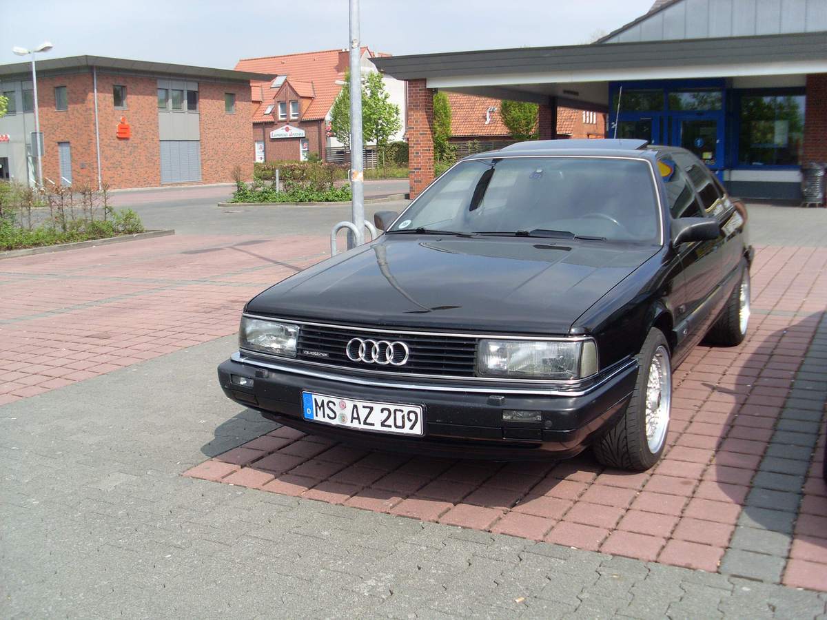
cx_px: 414
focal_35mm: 38
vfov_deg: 37.7
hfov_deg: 49.0
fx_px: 908
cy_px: 310
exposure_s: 1/180
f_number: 7.7
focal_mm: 6.3
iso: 80
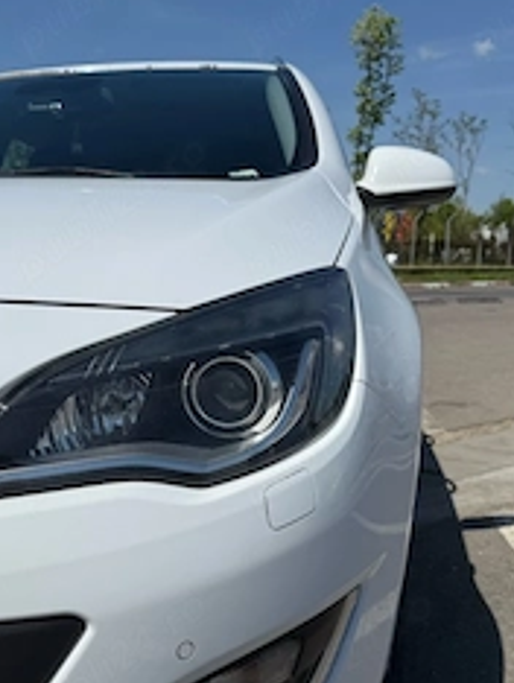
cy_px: 473
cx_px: 169
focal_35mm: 41
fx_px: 810
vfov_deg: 44.8
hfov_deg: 34.8
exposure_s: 1/14286
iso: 80
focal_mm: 6.76
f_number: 1.78
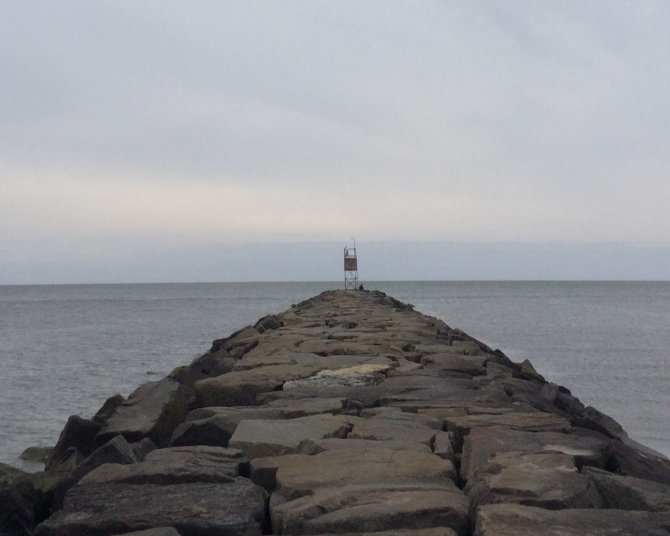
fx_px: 813
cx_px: 337
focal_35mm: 41
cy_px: 294
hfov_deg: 44.8
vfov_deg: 36.5
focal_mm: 4.15
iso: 32
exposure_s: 1/1282
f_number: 2.2
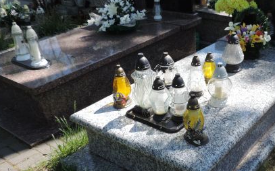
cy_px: 101
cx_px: 186
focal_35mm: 40
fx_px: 300
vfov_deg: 31.9
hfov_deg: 48.4
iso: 80
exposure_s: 1/400
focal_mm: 4.3
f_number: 3
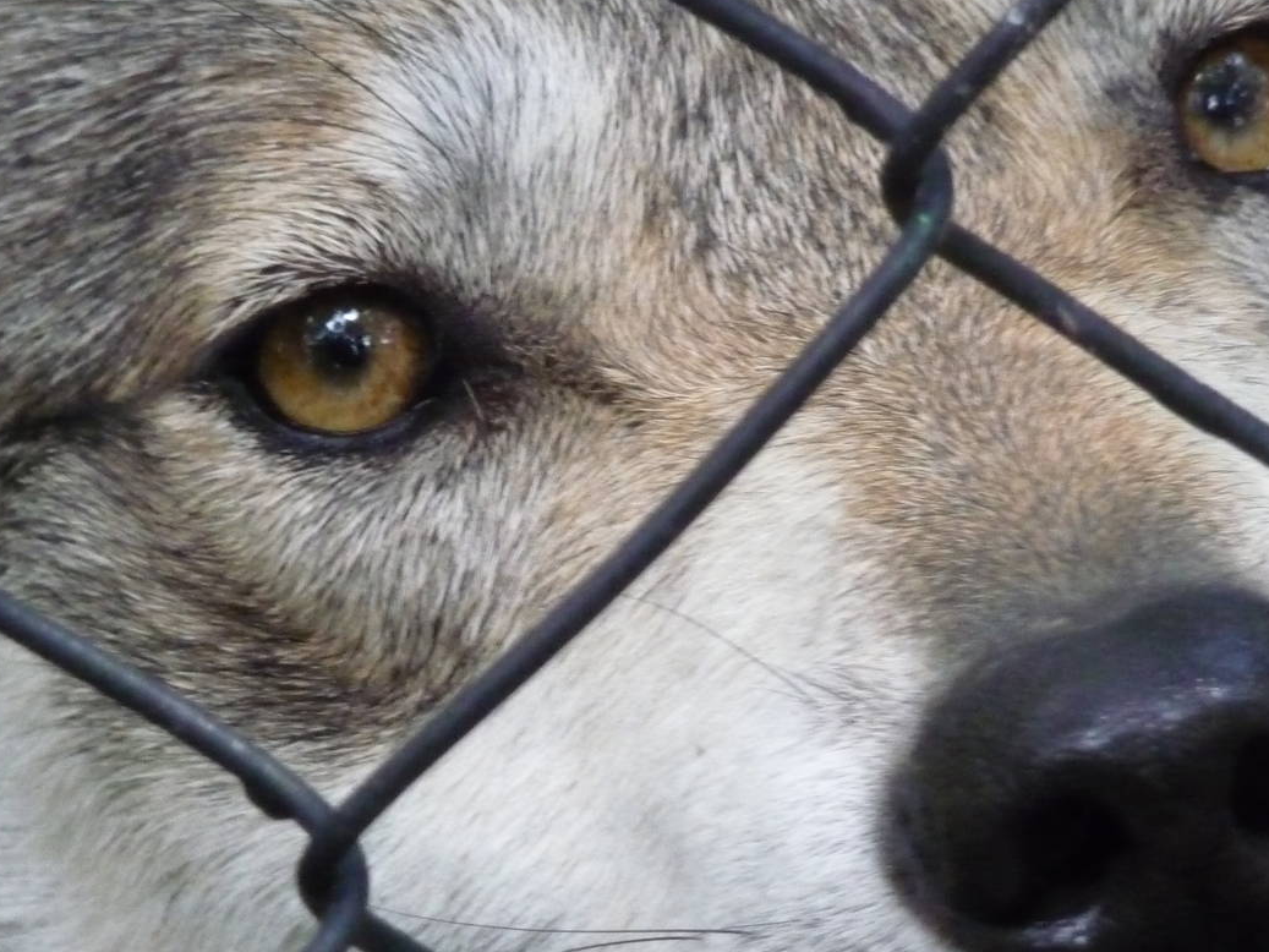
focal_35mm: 432
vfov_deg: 3.4
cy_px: 668
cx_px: 474
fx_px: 15839
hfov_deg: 4.6
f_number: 4.9
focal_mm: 47
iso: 800
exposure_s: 1/160
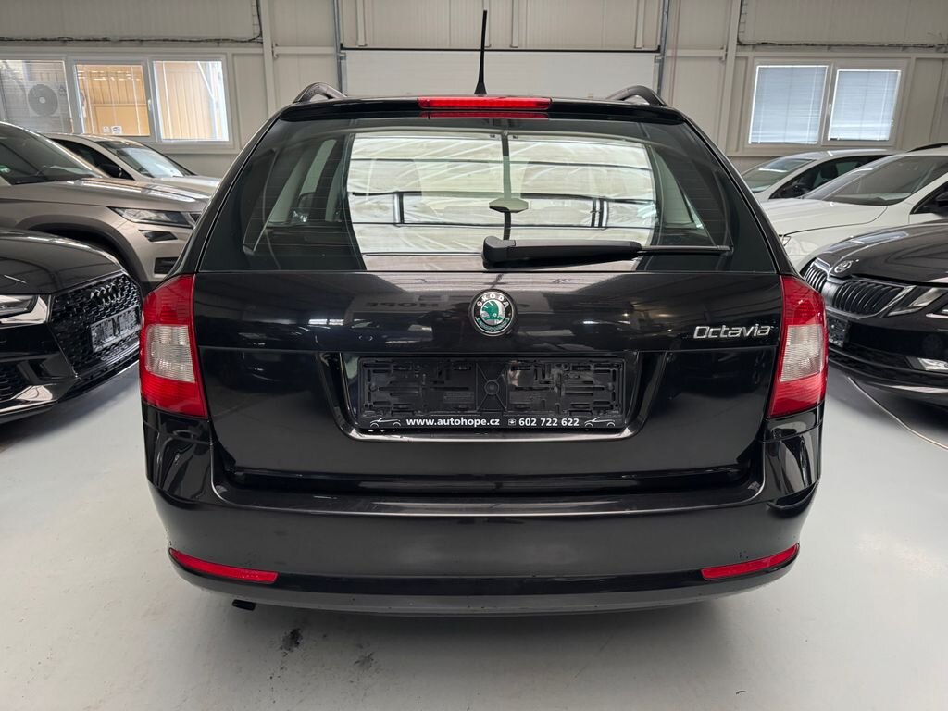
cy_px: 356
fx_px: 657
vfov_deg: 56.8
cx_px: 474
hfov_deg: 71.6
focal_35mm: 24
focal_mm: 6.76
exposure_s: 1/50
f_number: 1.78
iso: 500
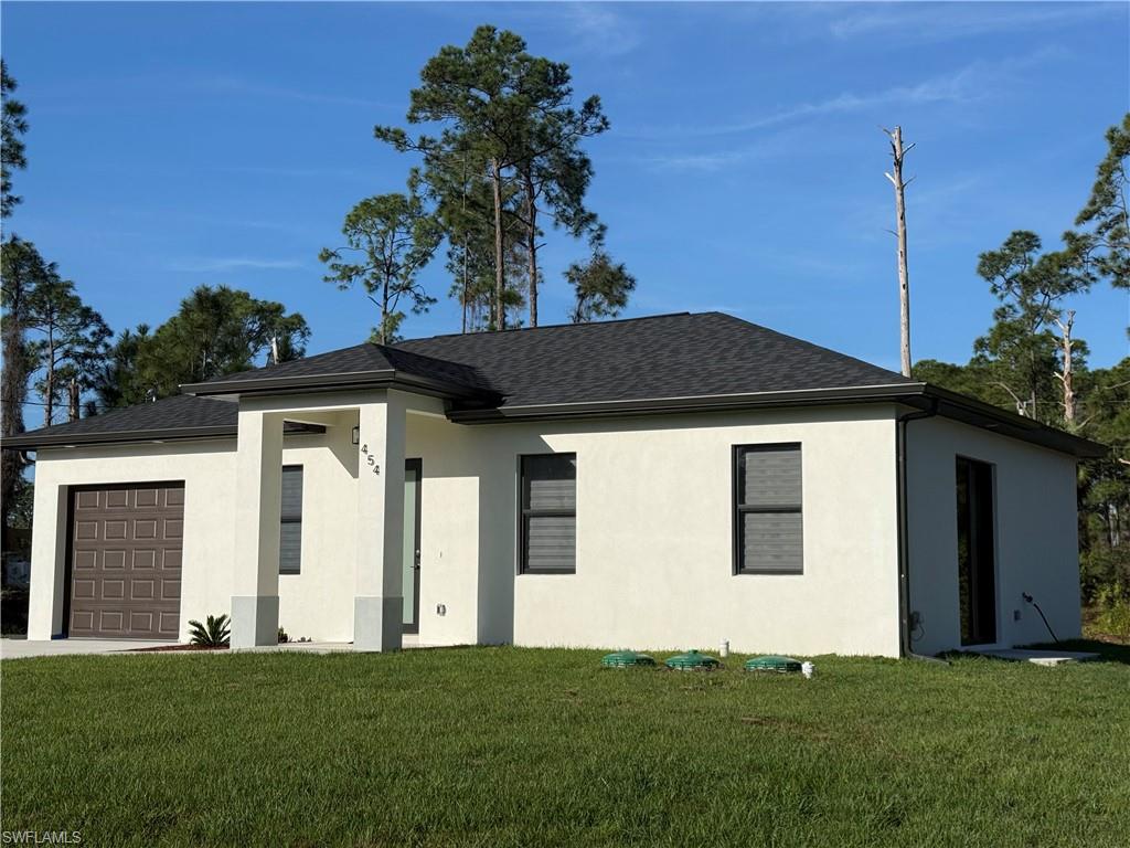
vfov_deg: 30.3
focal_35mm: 48
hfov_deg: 39.7
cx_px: 565
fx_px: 1567
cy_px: 424
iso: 80
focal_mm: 6.76
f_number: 1.78
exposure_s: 1/11364
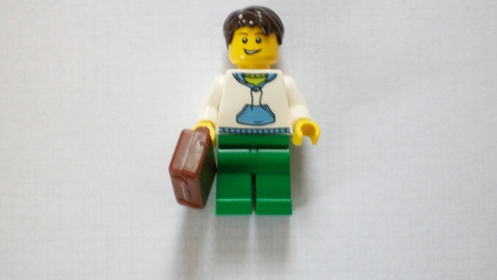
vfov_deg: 10.3
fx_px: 1555
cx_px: 259
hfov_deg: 18.2
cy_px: 119
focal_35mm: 118
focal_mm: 18.3
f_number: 4.9
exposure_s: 1/8
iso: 172
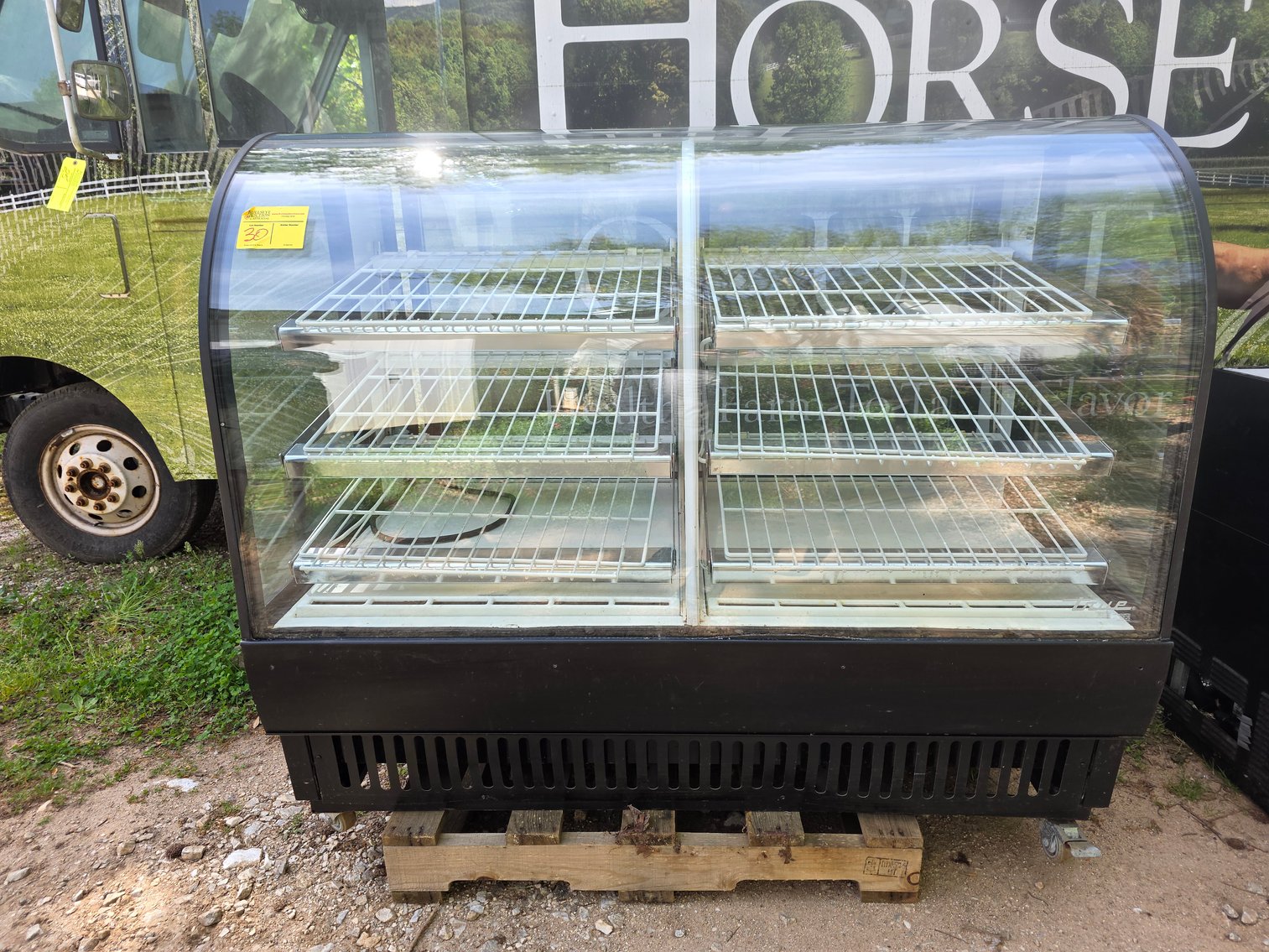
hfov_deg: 73.9
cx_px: 634
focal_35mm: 23
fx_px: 843
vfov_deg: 58.9
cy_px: 476
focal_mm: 6.3
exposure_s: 1/180
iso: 20
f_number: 1.7
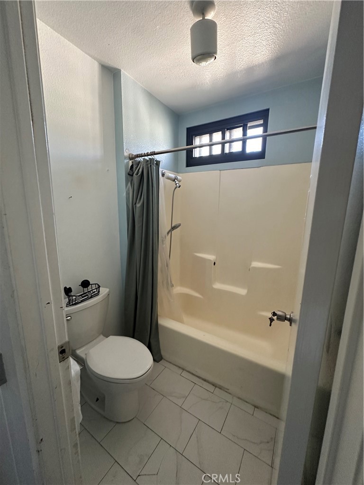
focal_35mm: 14
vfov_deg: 102.1
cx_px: 182
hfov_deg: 85.7
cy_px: 242
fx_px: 196
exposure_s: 1/60
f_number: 2.2
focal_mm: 2.22
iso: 320
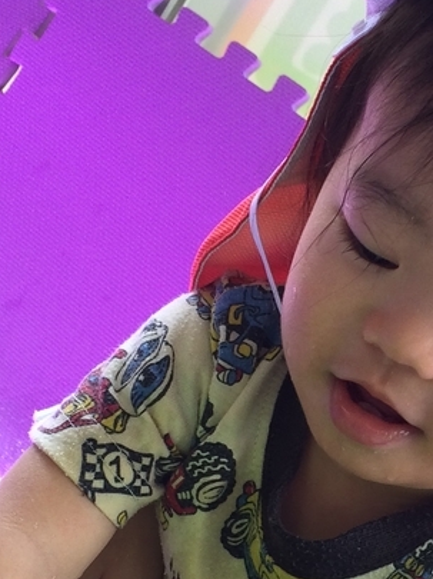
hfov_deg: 16.9
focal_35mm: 86
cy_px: 467
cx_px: 390
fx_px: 1437
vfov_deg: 22.5
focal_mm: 4.15
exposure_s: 1/120
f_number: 2.2
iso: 50
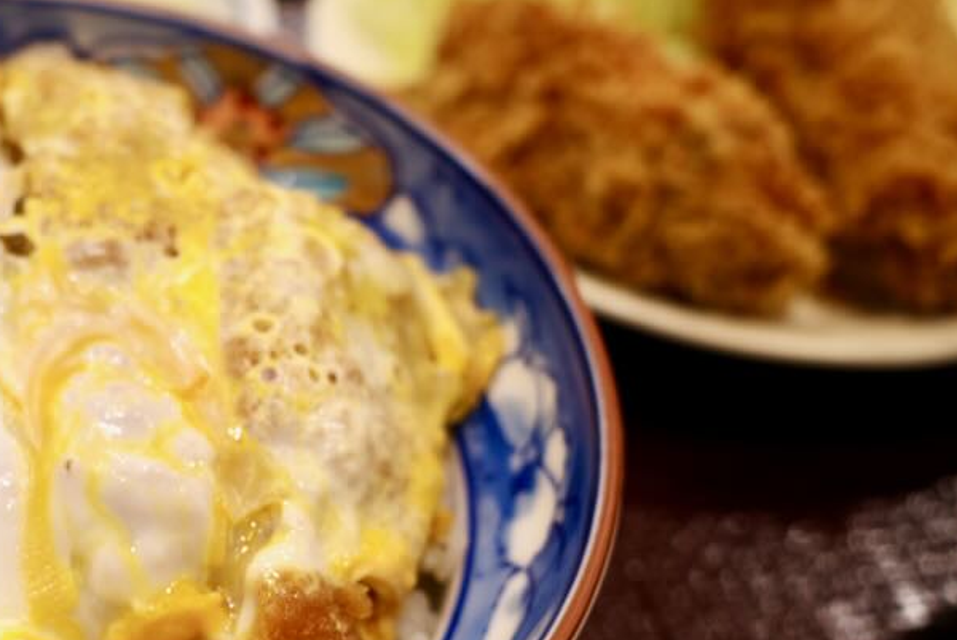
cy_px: 454
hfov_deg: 33.2
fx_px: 1490
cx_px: 41
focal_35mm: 56
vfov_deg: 24.1
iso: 125
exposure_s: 1/30
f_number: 2.8
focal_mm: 18.3
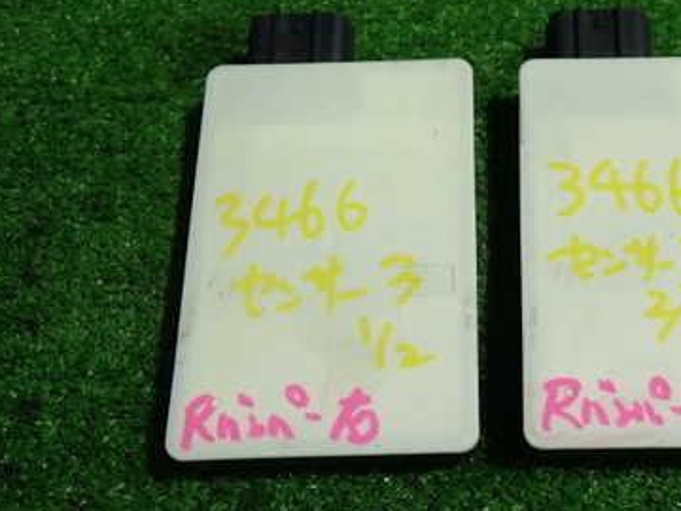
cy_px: 278
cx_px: 511
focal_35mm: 50
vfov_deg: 29.1
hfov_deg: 37.3
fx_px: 984
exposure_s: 1/60
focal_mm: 5.4
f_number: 2.3
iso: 200
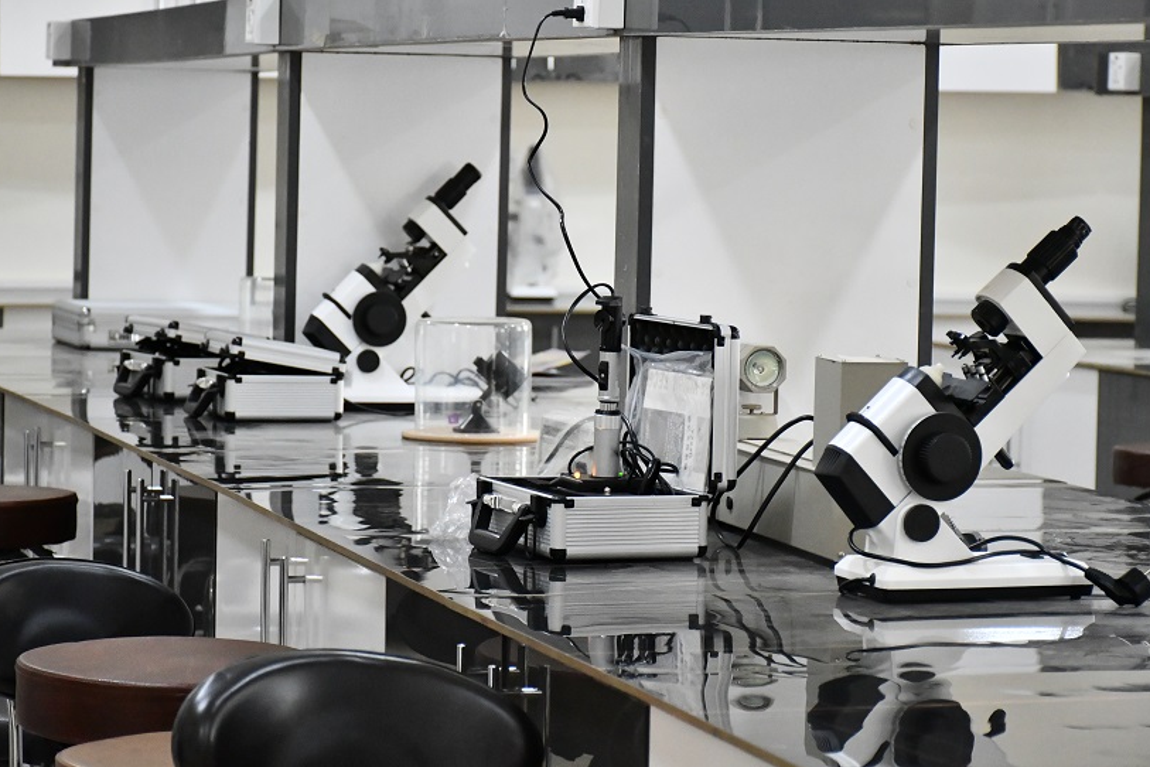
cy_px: 354
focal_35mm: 124
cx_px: 594
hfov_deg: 16.5
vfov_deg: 11.1
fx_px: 3961
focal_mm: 75
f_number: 5
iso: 3200
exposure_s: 1/125
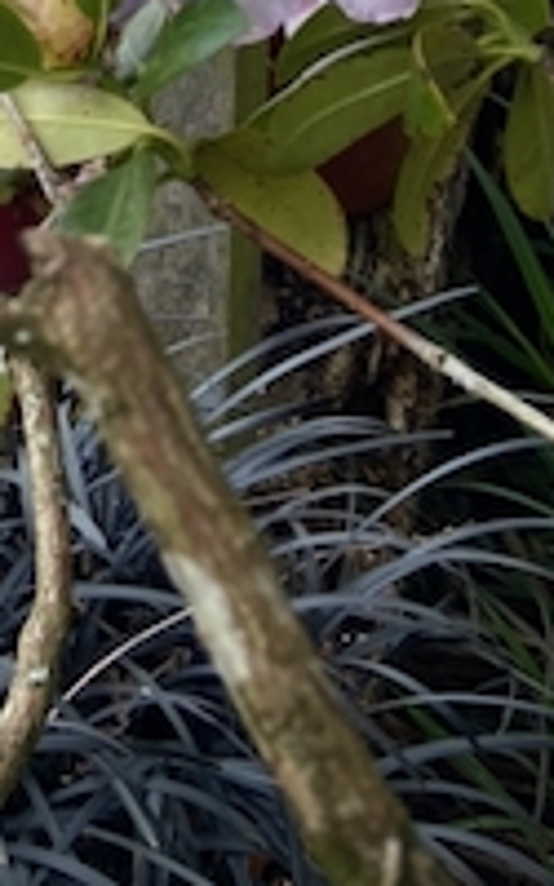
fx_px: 2126
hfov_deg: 14.0
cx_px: -257
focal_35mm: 88
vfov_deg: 20.4
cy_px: -412
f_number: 1.8
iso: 32
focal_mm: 4.25
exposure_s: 1/436
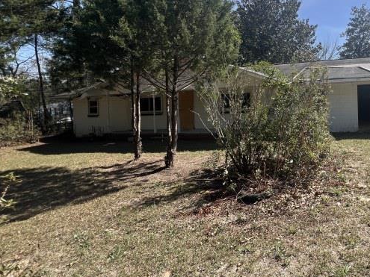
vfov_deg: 62.6
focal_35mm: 21
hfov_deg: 70.9
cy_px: 105
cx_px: 297
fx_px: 224
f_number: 1.8
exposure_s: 1/815
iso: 32
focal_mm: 1.57
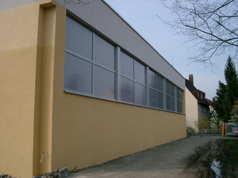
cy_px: 89
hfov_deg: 50.1
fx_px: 254
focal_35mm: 37
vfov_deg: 38.7
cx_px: 119
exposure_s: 1/500
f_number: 5
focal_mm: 7.6
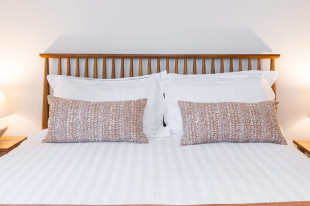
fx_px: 275
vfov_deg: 40.8
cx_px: 161
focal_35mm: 32
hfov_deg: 58.7
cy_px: 79
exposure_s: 1/20
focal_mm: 17
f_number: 6.3
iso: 400
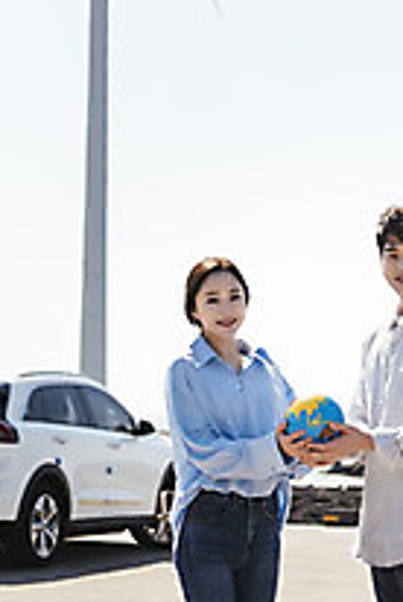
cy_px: 44
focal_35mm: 93
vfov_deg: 21.3
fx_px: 1556
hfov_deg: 14.8
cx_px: 188
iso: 100
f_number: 2.8
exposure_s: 1/3200
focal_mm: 48
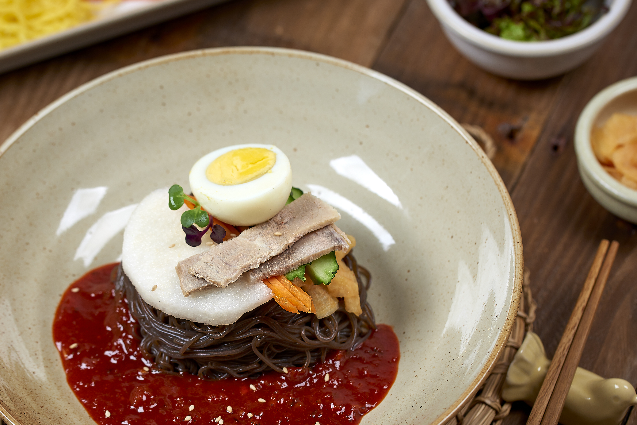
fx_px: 2106
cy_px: 246
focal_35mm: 119
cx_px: 240
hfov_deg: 17.2
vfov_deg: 11.5
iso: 125
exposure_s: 1/160
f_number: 5
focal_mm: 90
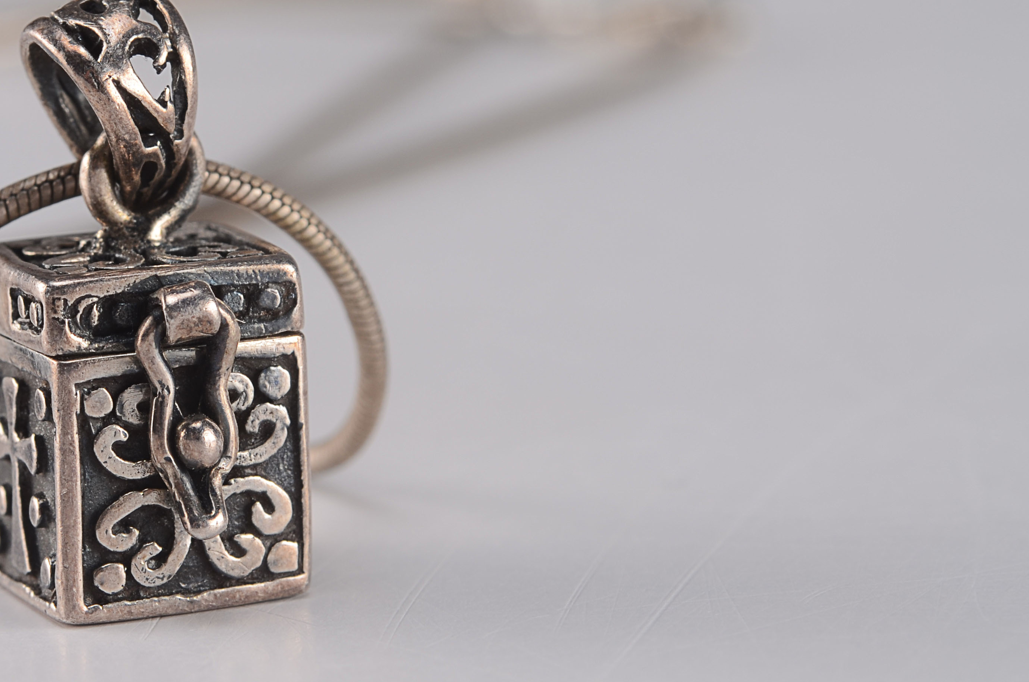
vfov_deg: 8.5
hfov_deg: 12.7
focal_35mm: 161
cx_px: 131
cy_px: 284
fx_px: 4593
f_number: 14
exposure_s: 1/80
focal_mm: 60
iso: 100
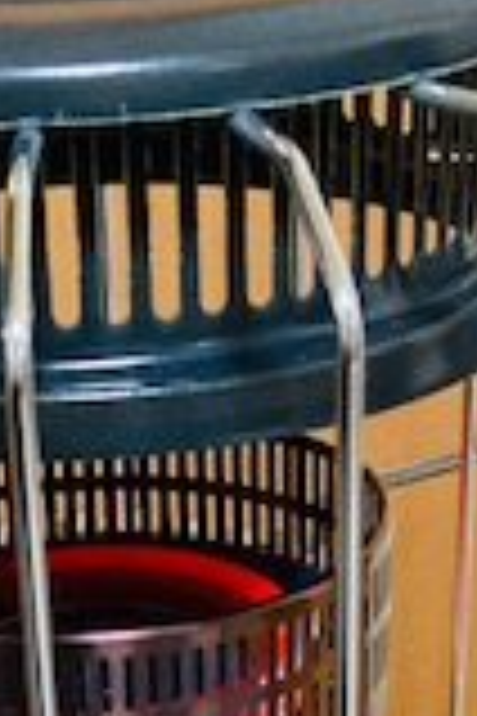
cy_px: 1261
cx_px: 126
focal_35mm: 117
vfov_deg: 15.3
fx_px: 2325
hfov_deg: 11.7
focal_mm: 3.99
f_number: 1.8
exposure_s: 1/39
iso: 400
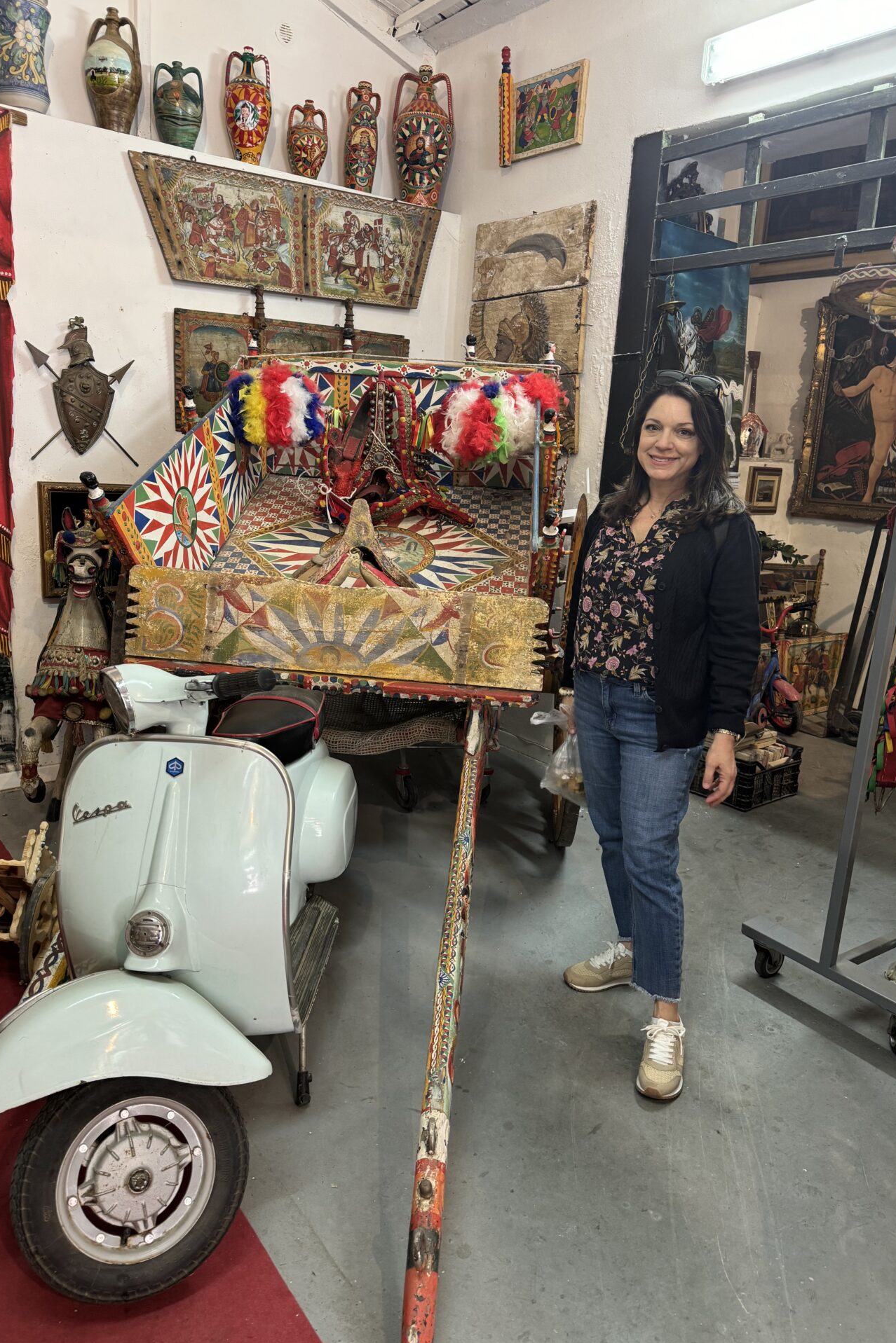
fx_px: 933
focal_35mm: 25
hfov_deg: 51.3
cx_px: 421
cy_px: 672
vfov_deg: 71.5
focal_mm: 6.76
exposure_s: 1/50
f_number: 1.78
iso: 200
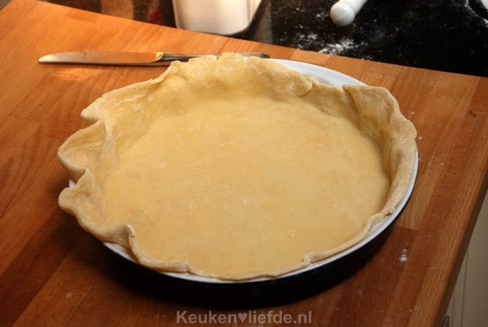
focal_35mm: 75
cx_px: 244
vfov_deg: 18.2
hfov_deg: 27.0
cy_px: 164
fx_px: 1018
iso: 110
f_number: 5.6
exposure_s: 1/125
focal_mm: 50
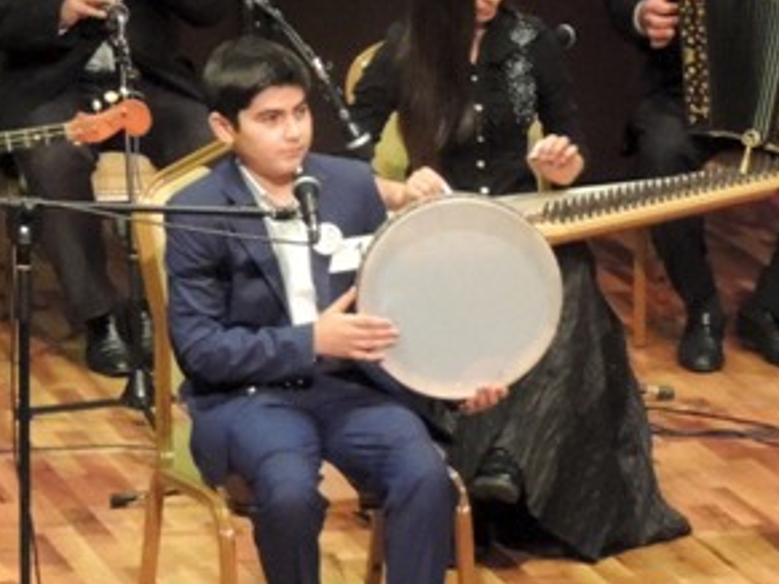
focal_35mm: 309
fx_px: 6951
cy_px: -20
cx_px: 115
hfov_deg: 6.4
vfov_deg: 4.8
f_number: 4.1
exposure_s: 1/30
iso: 1600
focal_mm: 17.8
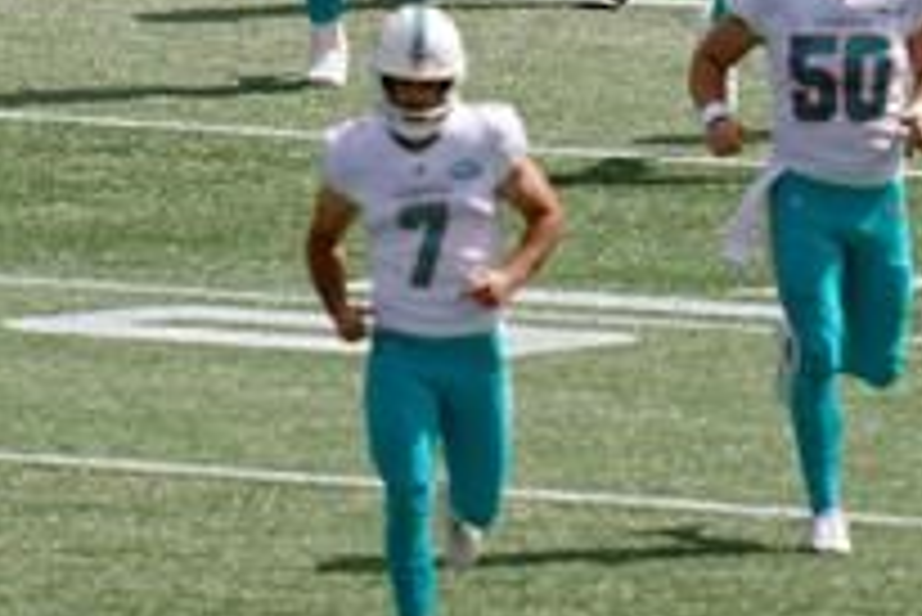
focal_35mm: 1776
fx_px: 45516
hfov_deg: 1.2
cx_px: 549
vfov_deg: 0.8
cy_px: -308
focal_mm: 560
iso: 160
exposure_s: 1/2500
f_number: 4
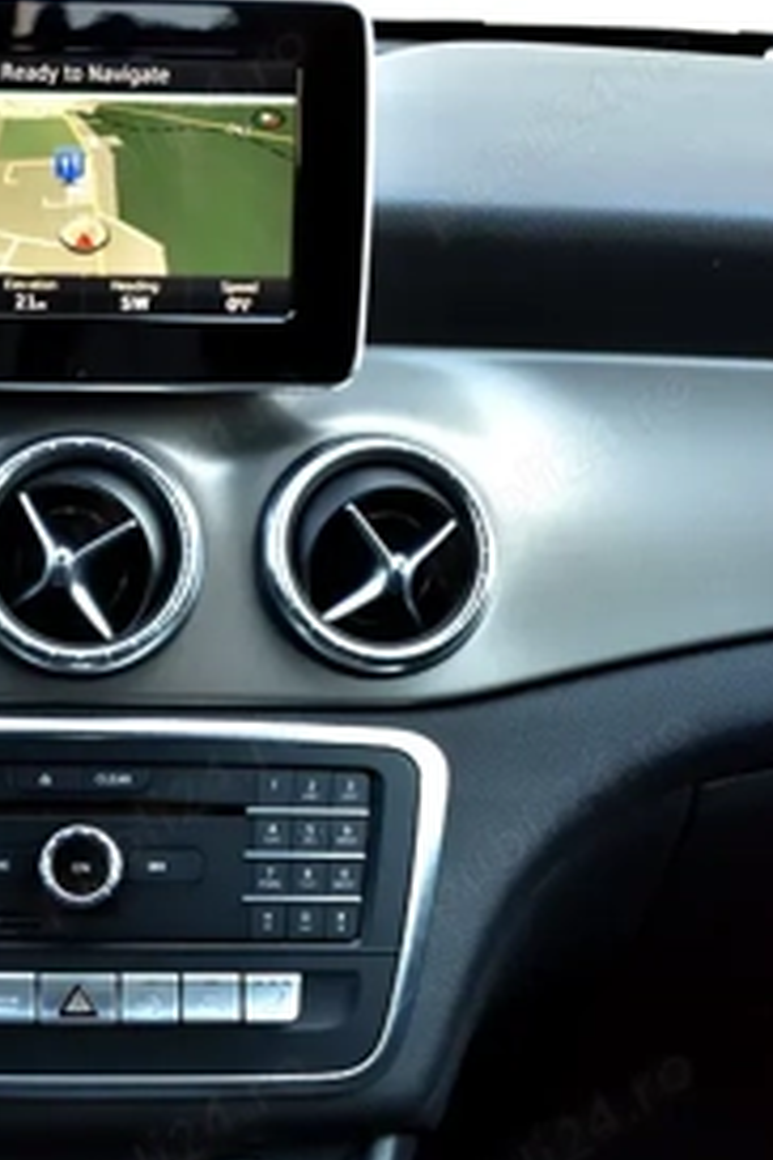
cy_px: 939
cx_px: 144
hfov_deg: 14.5
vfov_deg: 21.4
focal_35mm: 94
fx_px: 3027
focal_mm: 38
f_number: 4.2
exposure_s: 1/80
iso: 800
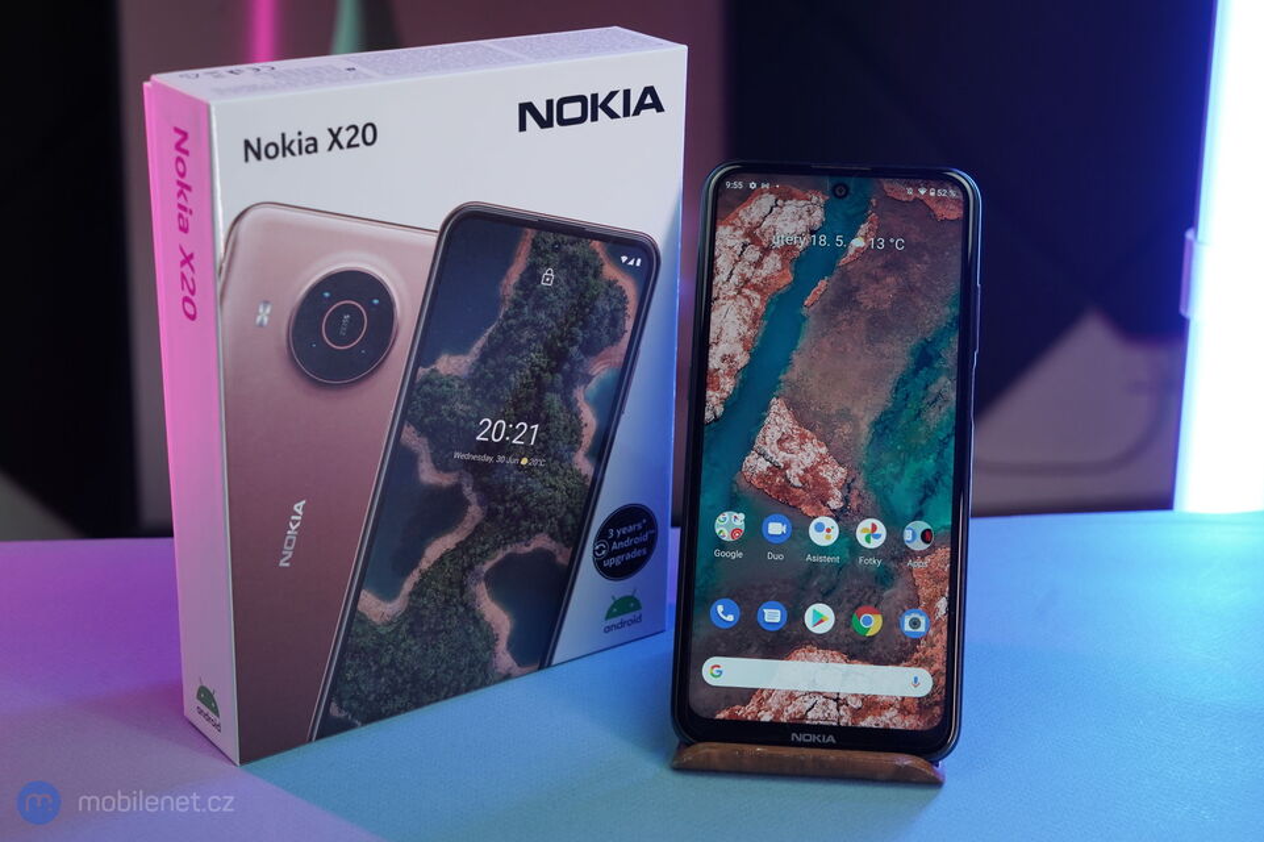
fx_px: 1825
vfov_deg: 26.0
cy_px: 421
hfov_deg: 38.2
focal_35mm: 52
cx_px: 632
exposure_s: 1/200
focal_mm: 52
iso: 1000
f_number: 8
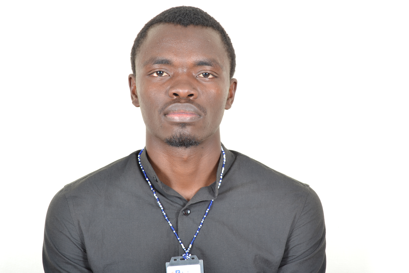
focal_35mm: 82
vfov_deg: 16.6
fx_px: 937
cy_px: 136
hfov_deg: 24.6
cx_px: 204
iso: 100
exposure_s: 1/160
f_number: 6.3
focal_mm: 55
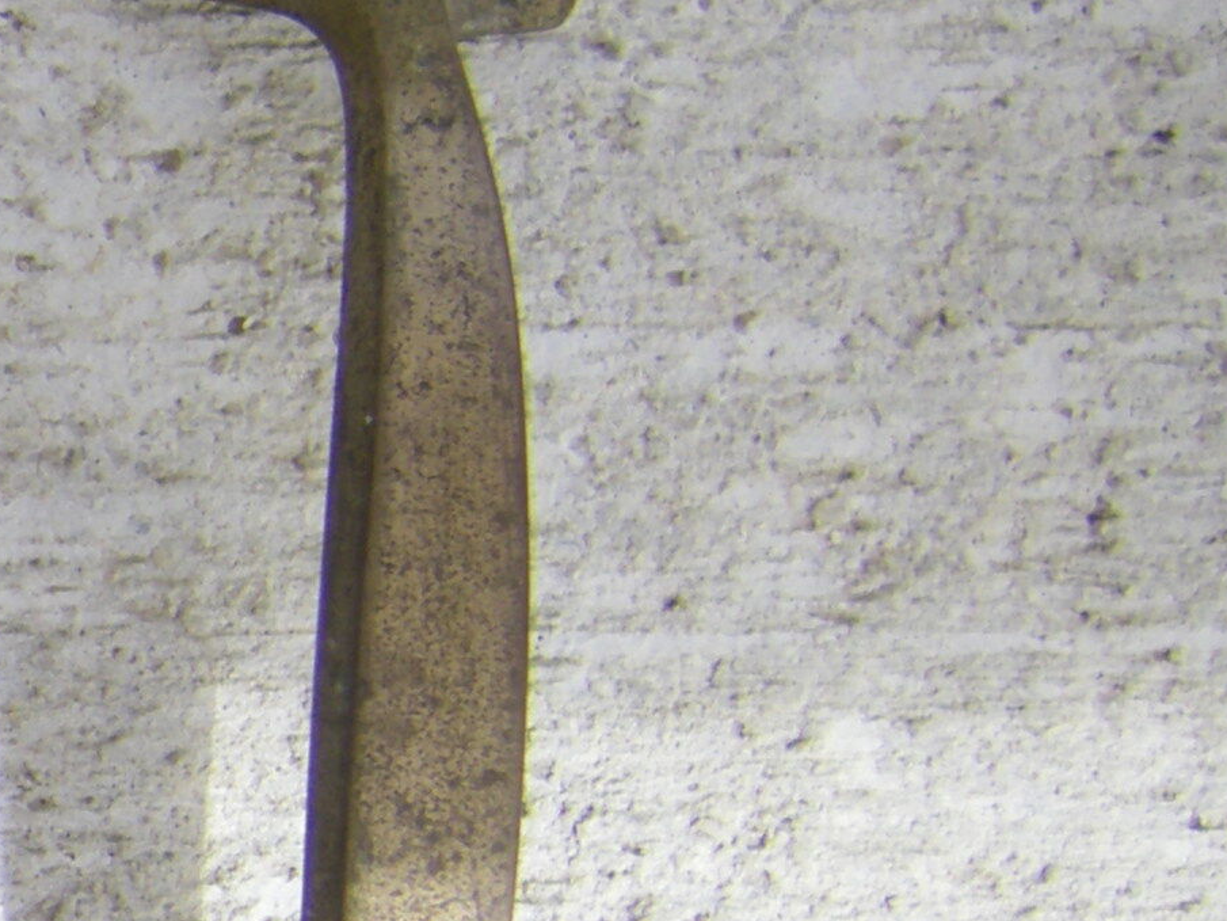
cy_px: 781
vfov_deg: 10.8
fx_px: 4857
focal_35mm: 137
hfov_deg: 13.3
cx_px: -797
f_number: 7
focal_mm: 6.3
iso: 64
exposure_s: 1/100
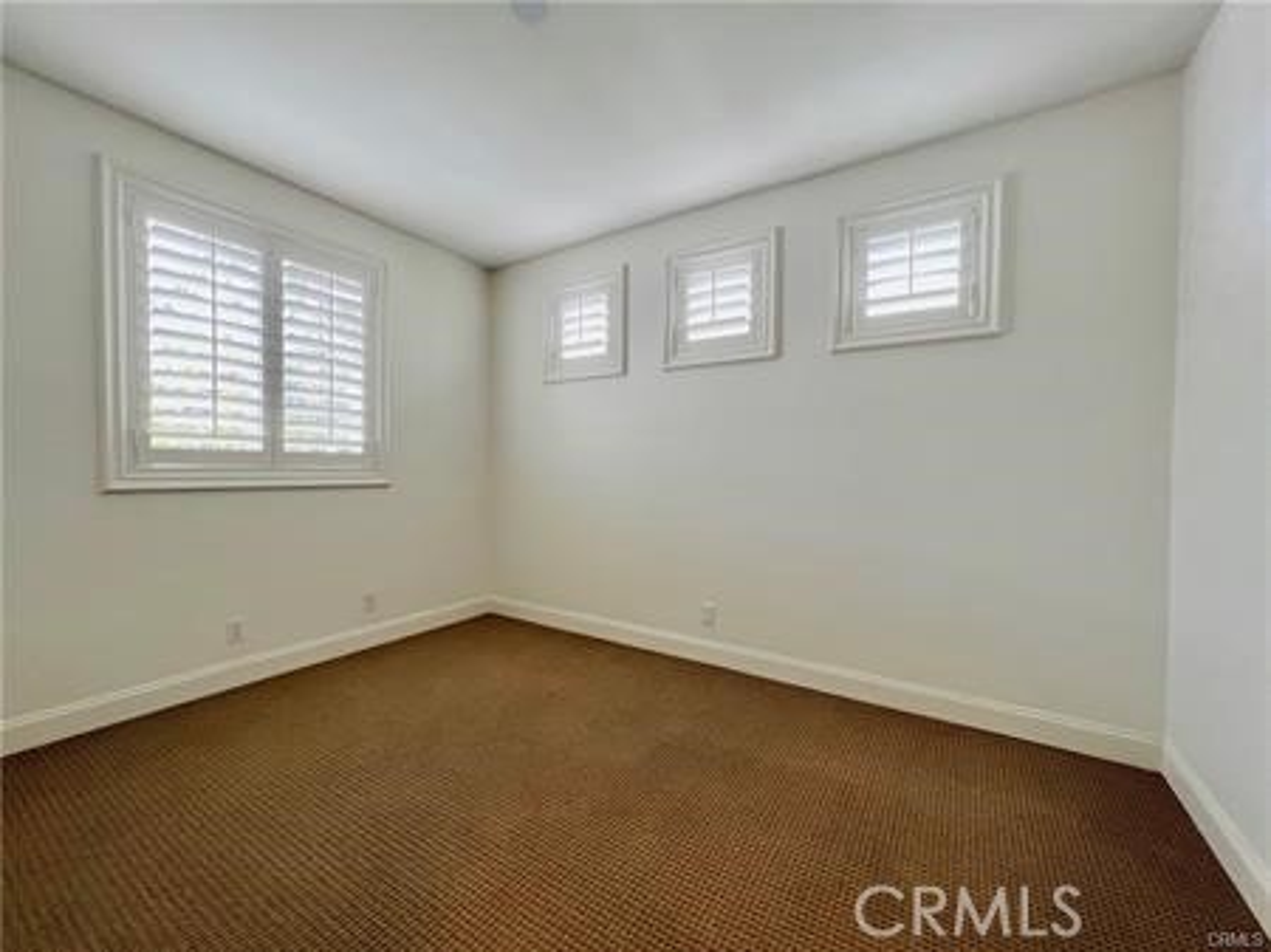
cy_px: 476
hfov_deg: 106.2
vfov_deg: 89.9
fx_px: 477
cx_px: 636
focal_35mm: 13
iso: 200
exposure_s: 1/120
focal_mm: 1.57
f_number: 1.8
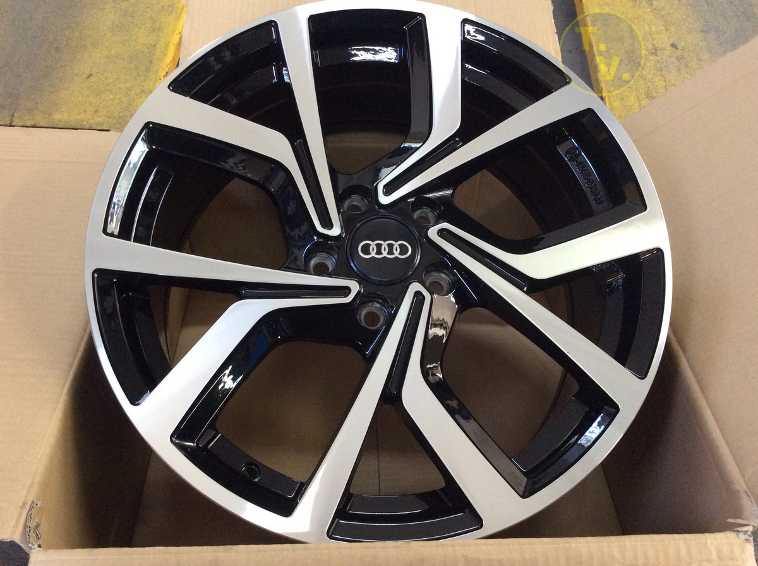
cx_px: 379
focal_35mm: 32
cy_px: 283
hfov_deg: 56.9
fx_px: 700
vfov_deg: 44.0
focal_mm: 3.3
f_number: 2.4
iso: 160
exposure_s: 1/25
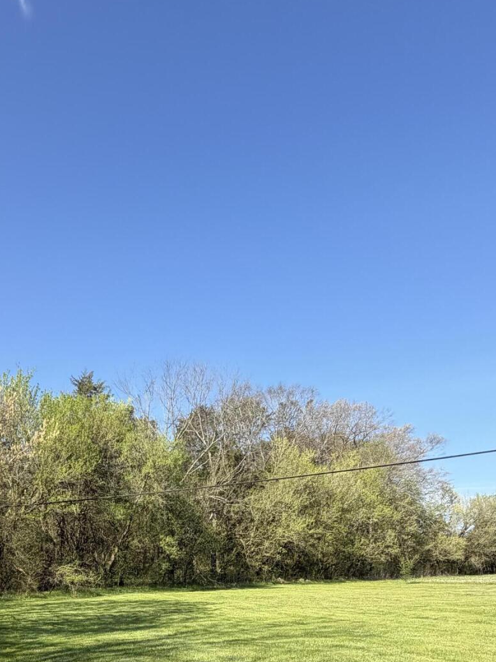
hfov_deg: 48.4
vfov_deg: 55.5
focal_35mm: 27
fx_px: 516
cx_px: 96
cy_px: 610
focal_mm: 2.22
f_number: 2.2
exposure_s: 1/770
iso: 40
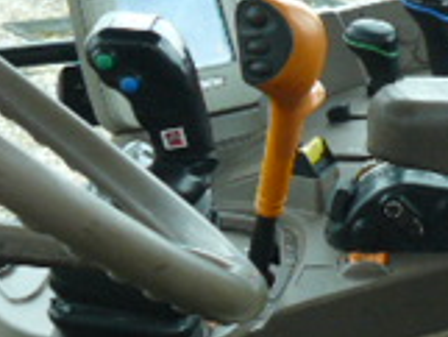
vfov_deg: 10.4
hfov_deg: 13.4
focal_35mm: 143
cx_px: 557
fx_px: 1852
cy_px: 187
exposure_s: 1/80
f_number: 2.8
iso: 100
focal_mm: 6
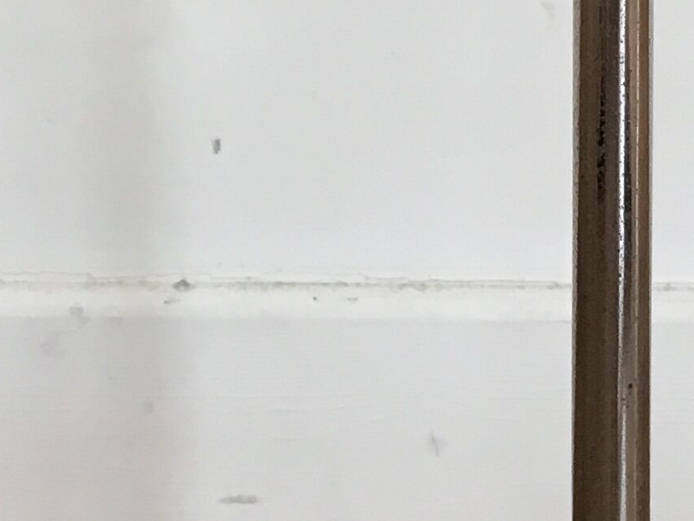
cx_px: 210
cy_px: -574
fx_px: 2727
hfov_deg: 14.5
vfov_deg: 10.0
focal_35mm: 136
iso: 25
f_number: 2.2
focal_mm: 4.15
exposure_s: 1/33
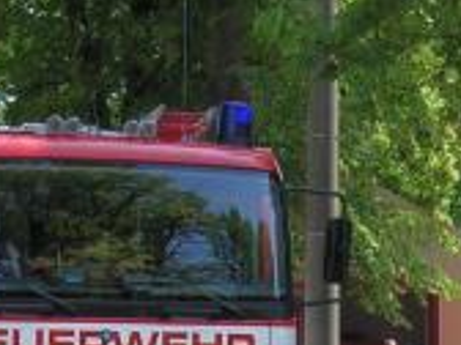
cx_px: 357
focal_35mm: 133
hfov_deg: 14.8
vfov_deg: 10.9
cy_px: 430
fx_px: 1771
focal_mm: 5.8
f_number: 4.9
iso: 50
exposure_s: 1/143
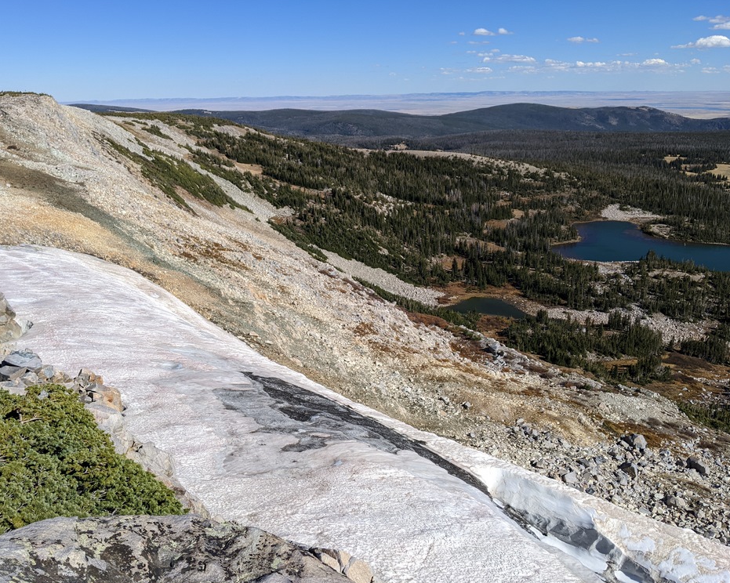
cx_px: 339
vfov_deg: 49.9
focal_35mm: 29
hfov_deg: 60.4
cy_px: 292
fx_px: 626
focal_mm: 4.44
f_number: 1.8
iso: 69
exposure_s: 1/4695
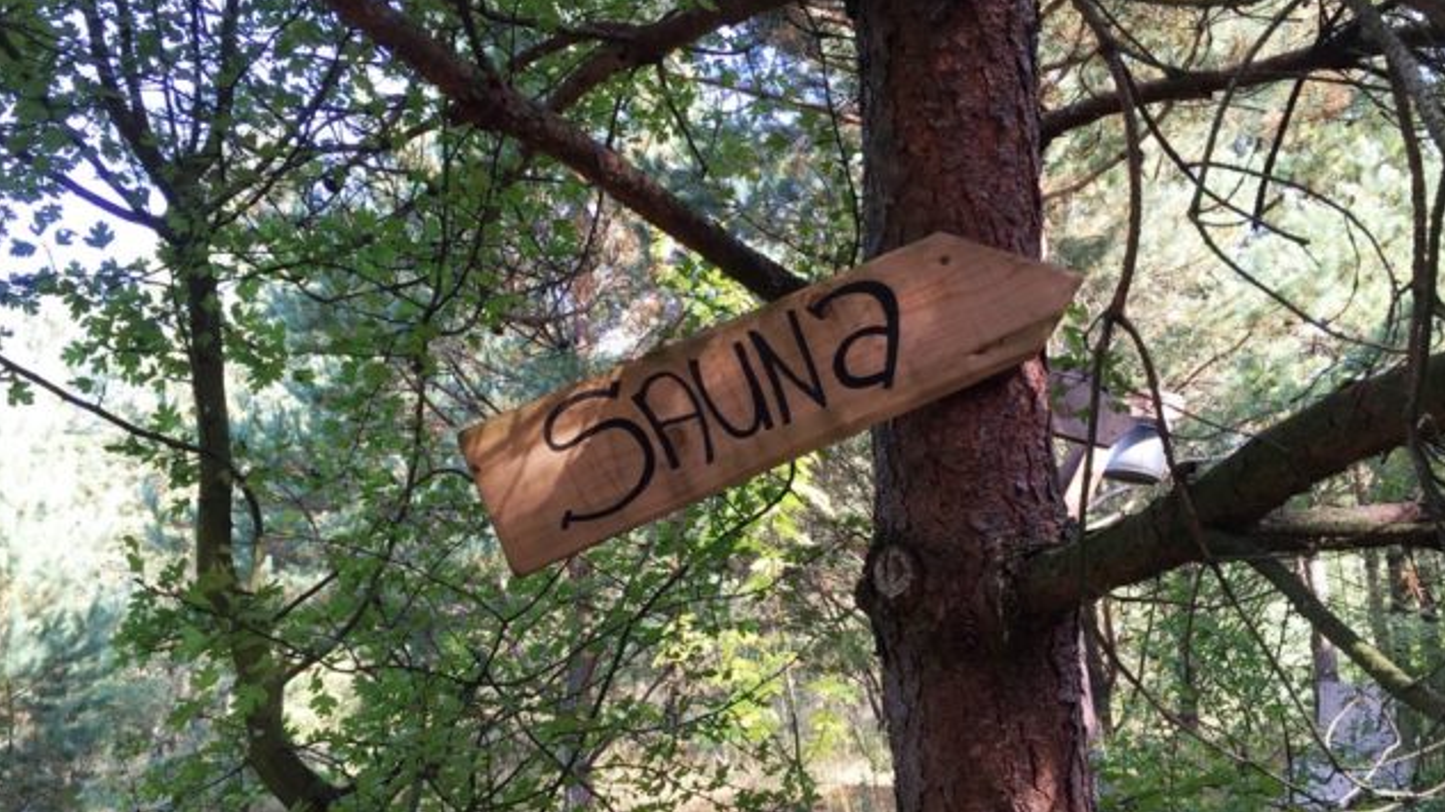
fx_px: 1226
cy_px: 412
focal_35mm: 32
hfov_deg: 61.0
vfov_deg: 36.6
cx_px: 722
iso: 40
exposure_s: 1/120
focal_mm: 4.15
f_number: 2.2
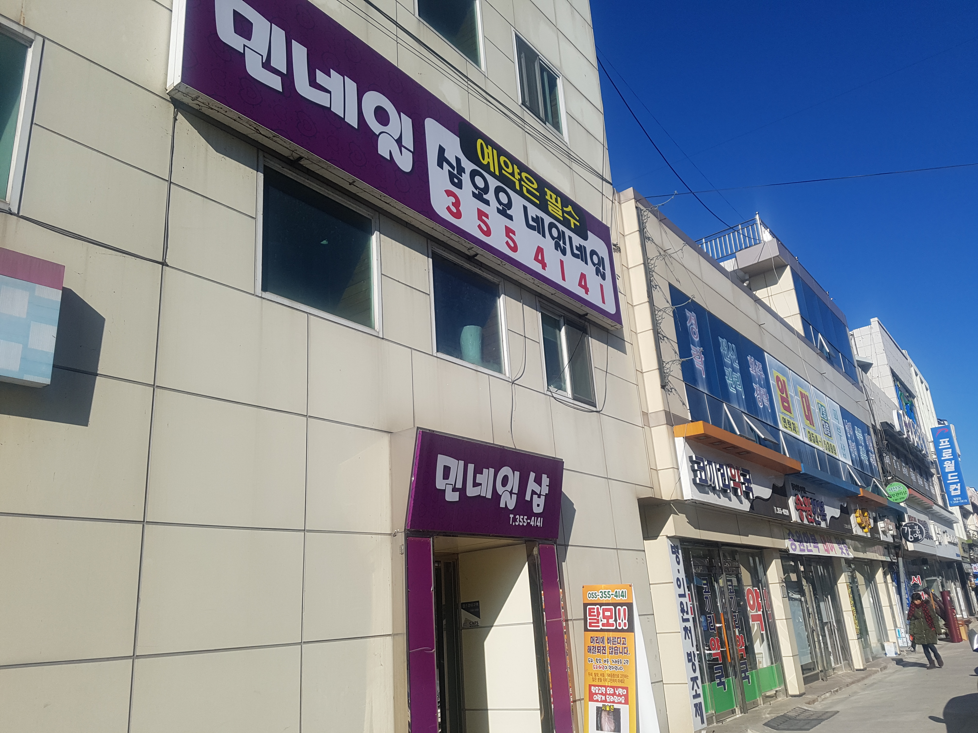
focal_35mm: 26
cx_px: 489
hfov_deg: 67.3
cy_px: 366
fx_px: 735
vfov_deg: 53.1
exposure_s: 1/3960
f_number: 1.7
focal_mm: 4.2
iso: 50
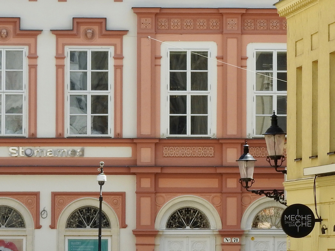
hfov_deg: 5.2
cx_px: 194
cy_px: 110
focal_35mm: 381
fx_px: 3687
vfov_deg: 3.9
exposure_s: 1/320
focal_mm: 30.5
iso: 100
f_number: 5.2
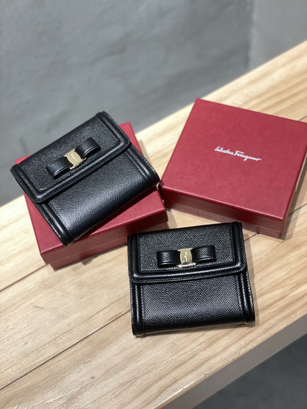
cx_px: 154
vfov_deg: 36.8
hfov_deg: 28.0
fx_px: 615
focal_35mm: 52
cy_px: 204
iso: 160
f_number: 2
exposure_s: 1/100
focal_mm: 6
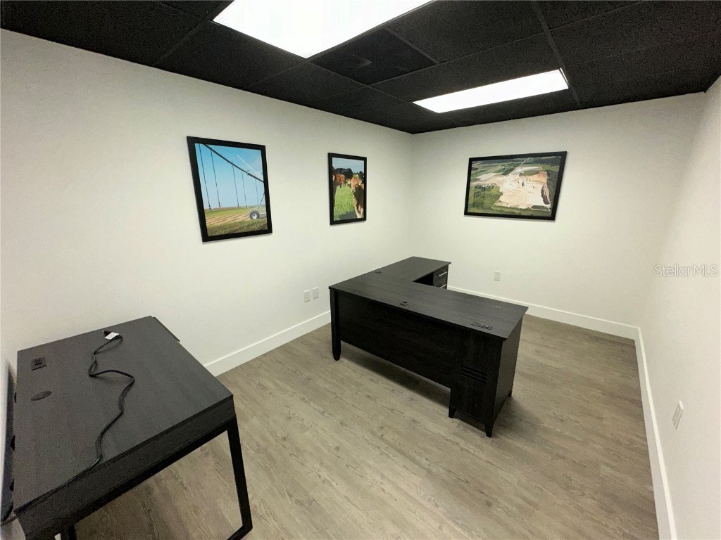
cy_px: 270
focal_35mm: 14
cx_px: 360
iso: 160
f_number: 2.2
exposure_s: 1/120
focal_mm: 2.22
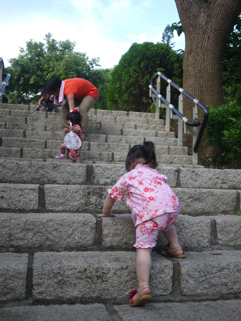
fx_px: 371
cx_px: 120
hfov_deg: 36.0
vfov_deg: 46.8
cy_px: 160
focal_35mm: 40
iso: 160
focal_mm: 20
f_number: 2
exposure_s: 1/1000
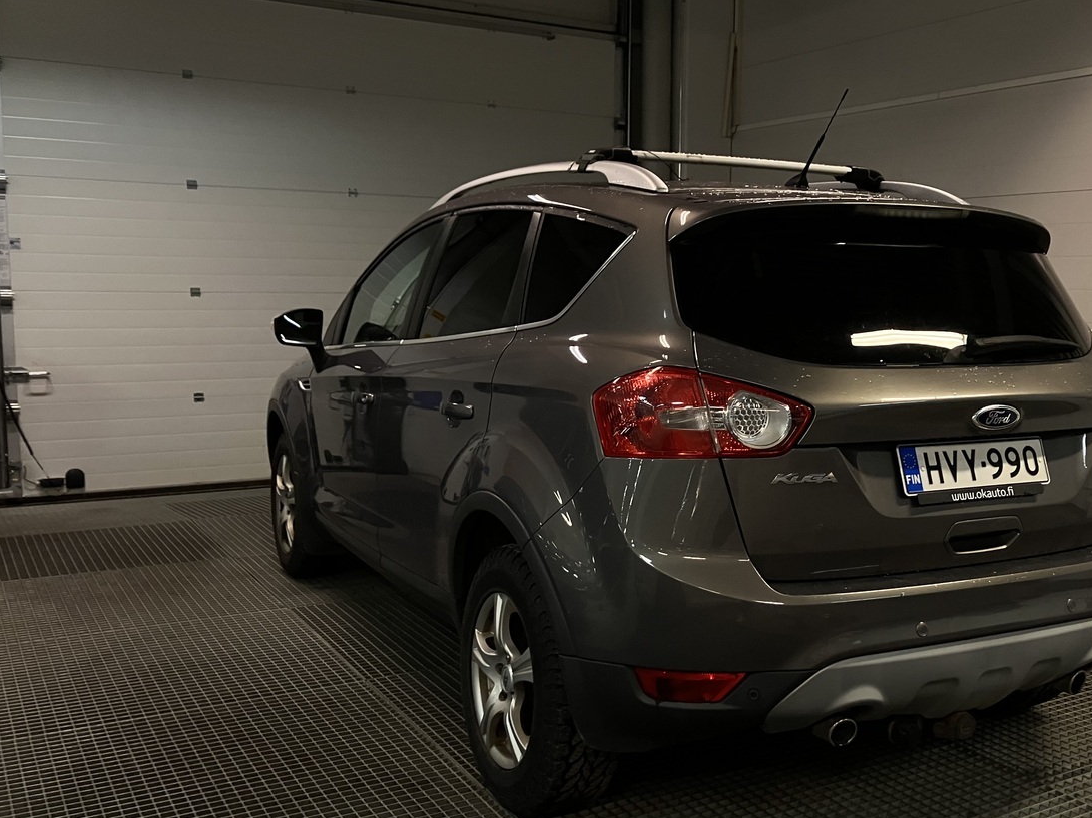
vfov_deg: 38.6
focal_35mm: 37
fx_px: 1167
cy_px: 427
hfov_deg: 49.5
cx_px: 702
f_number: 1.8
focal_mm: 3.99
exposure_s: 1/50
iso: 100
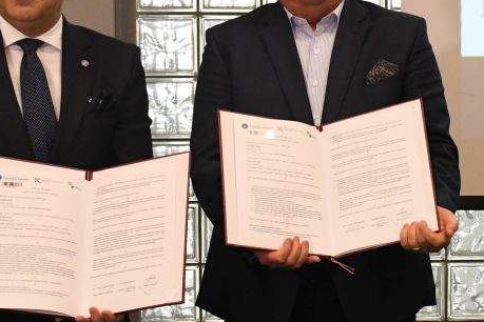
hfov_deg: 19.7
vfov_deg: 13.4
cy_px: 145
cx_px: 406
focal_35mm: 102
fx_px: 1371
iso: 4000
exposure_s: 1/100
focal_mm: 26
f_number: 5
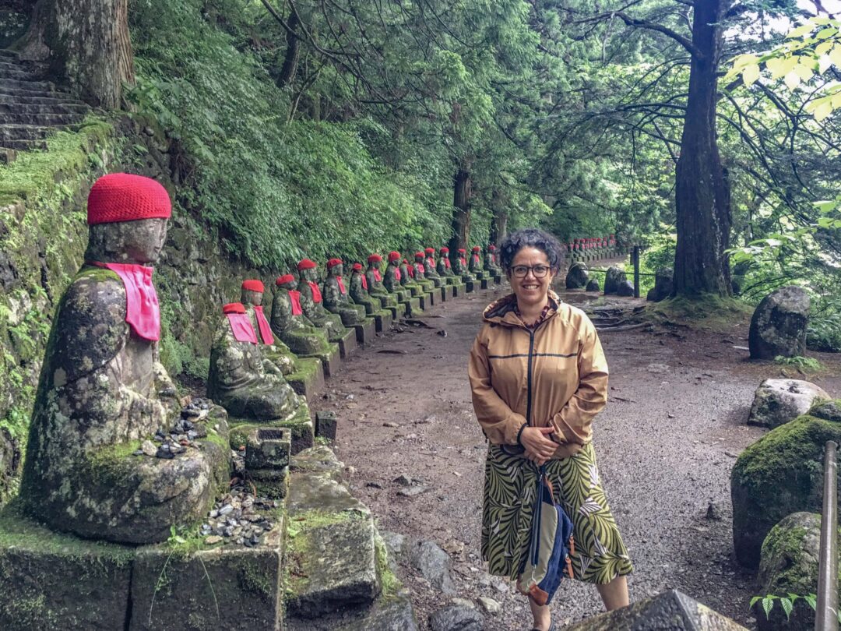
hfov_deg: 61.7
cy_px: 316
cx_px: 420
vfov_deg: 48.2
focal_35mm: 29
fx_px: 705
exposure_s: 1/15
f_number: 2.2
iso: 40
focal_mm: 4.15
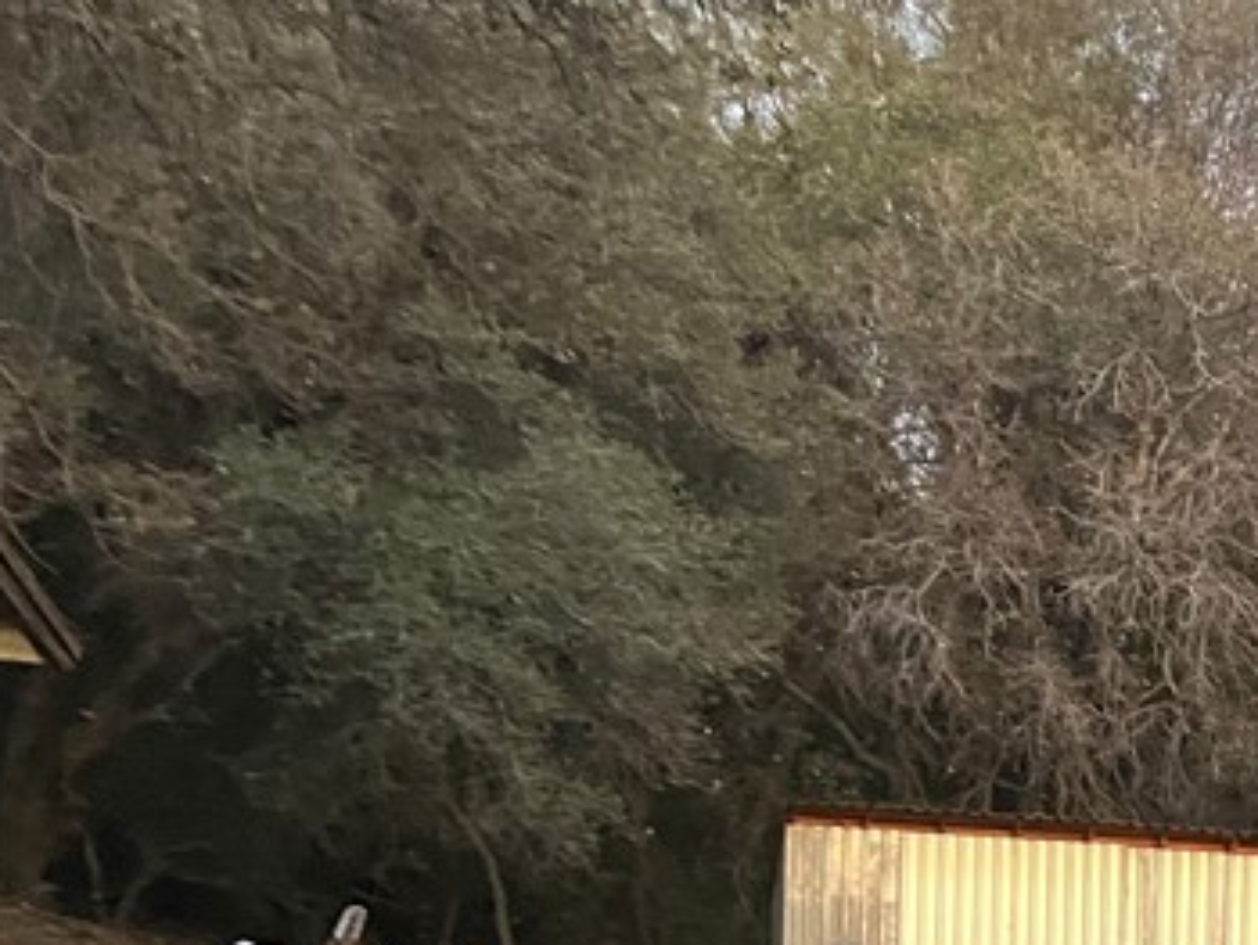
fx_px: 2764
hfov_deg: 21.9
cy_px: 1053
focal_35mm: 76
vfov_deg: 18.6
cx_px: 1822
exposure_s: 1/40
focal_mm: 5.7
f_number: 1.5
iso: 500
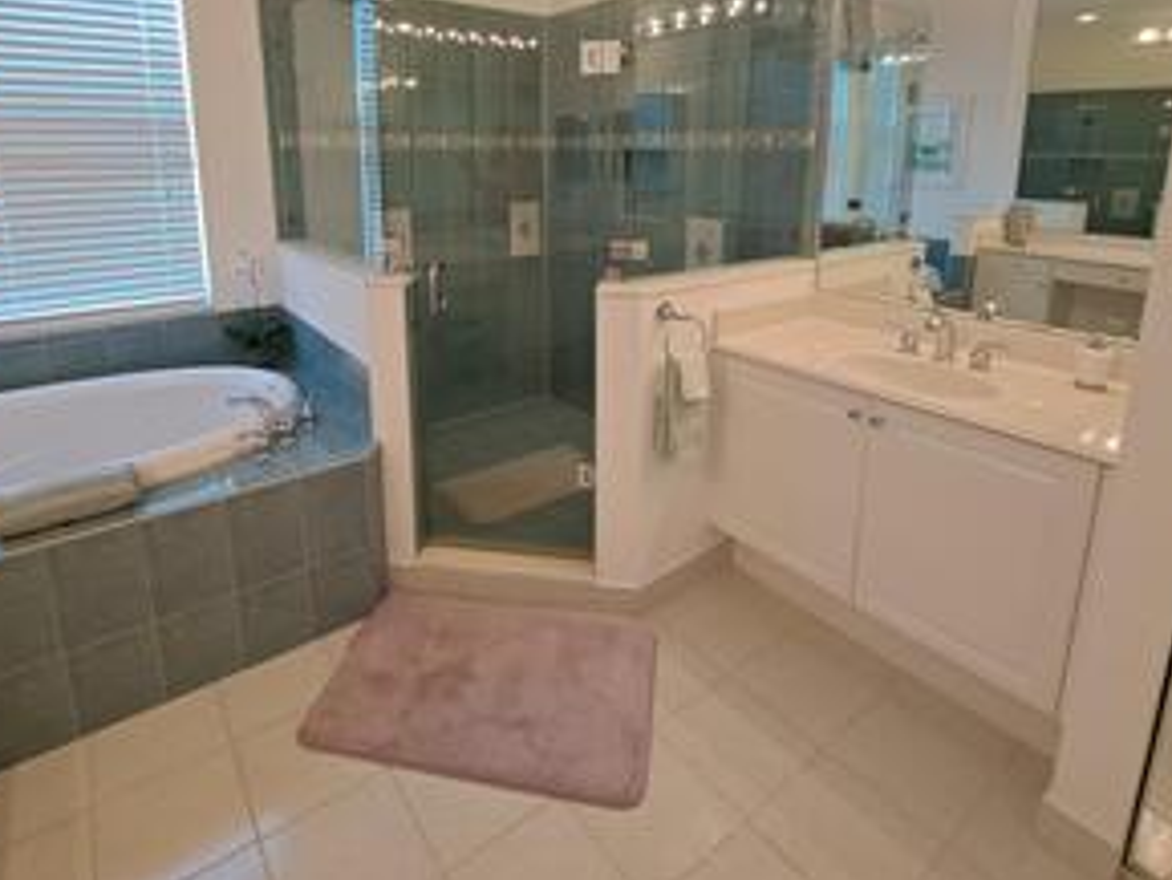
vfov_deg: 69.2
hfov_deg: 87.7
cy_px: 280
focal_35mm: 18
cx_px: 556
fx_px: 610
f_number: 2.2
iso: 100
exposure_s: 1/40
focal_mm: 1.74
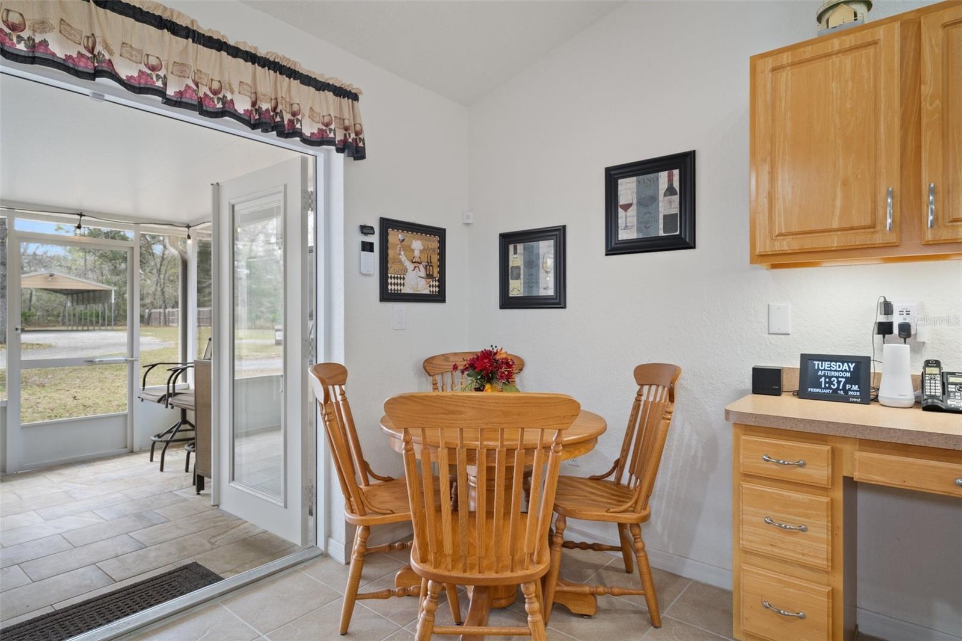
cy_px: 320
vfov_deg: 64.5
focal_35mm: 19
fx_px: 508
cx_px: 481
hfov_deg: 86.9
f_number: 8
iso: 320
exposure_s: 3.2
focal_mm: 19
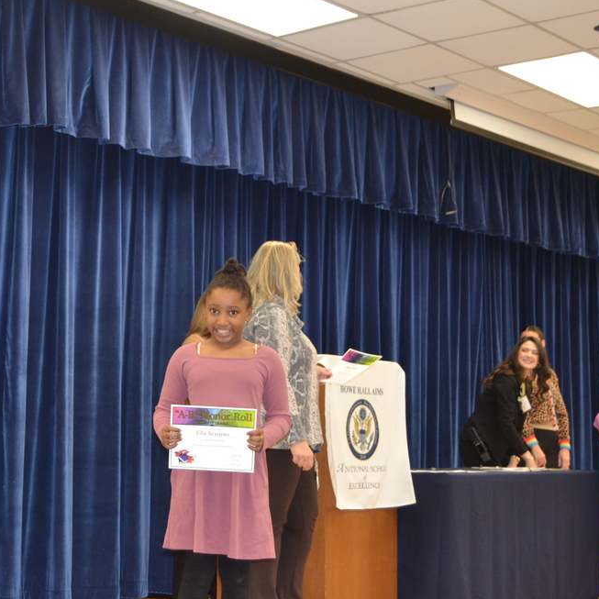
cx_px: 171
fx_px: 1331
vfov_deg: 25.4
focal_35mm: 68
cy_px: 297
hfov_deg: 25.1
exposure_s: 1/60
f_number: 4.5
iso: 1600
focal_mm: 34
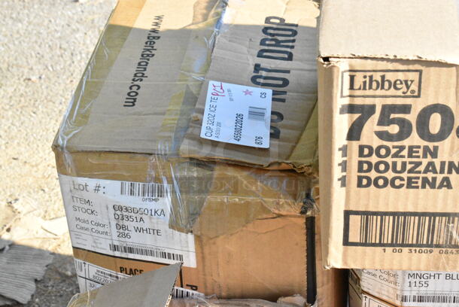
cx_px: 230
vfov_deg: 19.0
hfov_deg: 28.0
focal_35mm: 72
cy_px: 154
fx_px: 919
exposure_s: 1/1250
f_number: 14
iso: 6400
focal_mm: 48
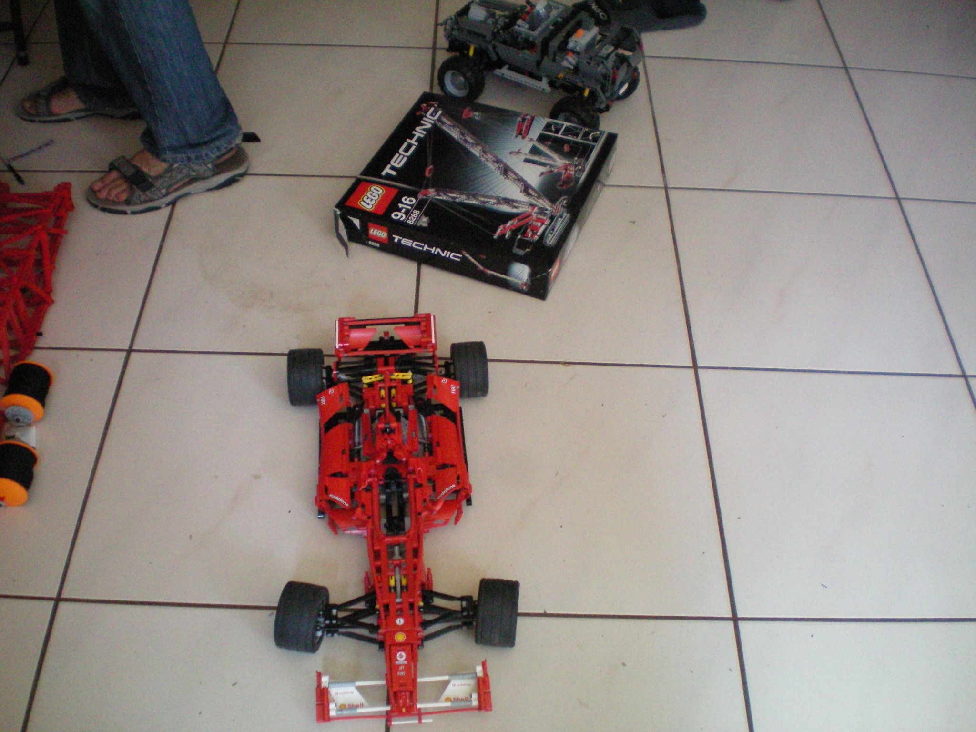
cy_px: 366
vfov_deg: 37.7
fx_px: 1071
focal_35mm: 38
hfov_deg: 49.0
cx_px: 488
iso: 400
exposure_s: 1/125
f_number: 3.1
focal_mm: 6.3
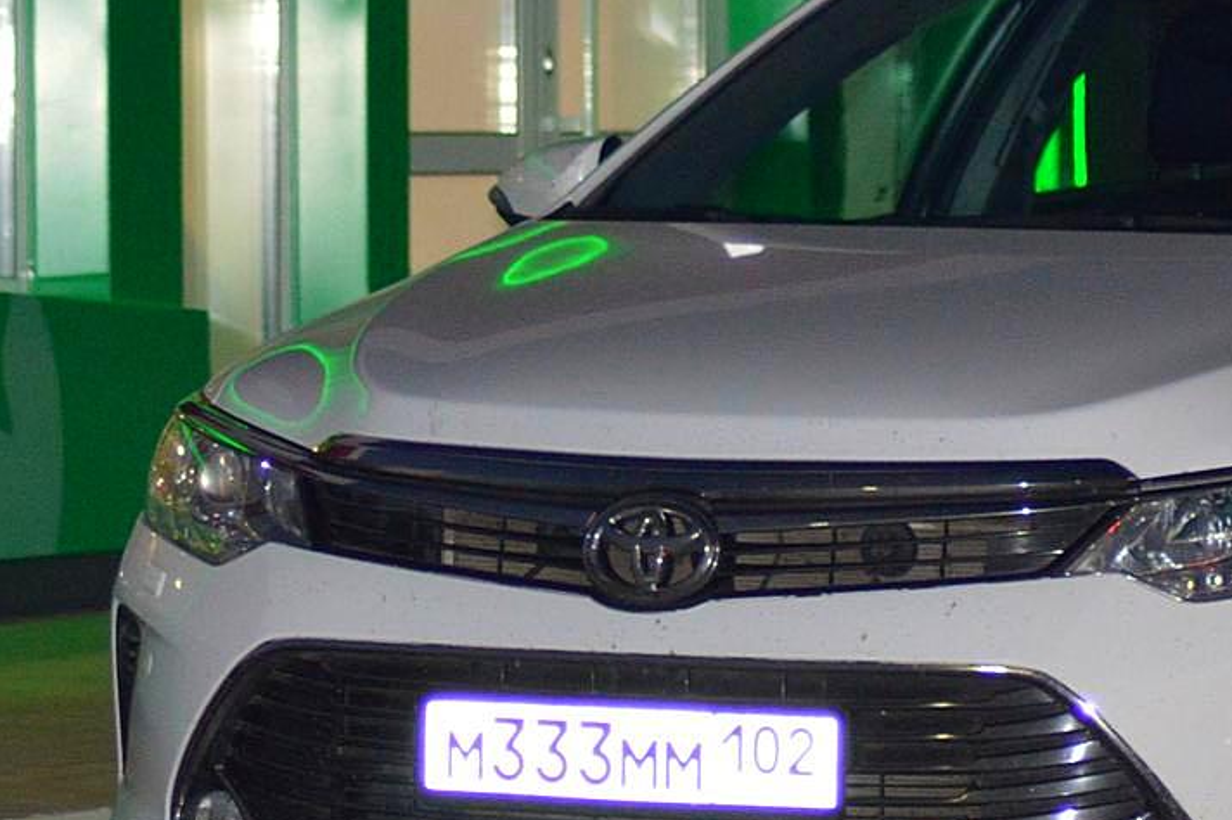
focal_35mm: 236
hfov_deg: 8.7
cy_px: 327
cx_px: 1272
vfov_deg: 5.8
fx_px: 8072
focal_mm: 70
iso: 1400
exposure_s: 1/60
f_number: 4
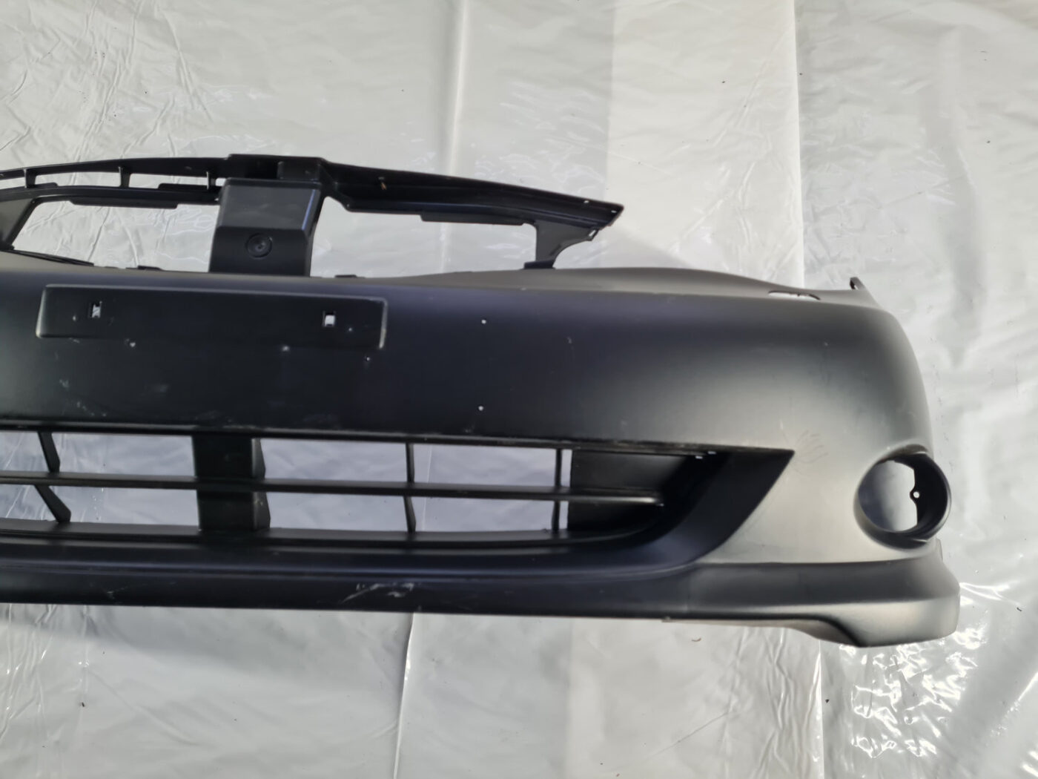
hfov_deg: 67.3
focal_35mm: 26
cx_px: 519
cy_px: 390
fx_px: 780
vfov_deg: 53.1
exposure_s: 1/100
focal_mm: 5.4
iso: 250
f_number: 1.8
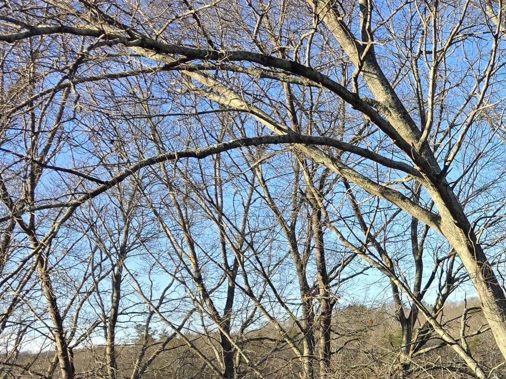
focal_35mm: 65
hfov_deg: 24.6
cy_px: 445
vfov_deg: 21.1
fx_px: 950
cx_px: 715
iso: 80
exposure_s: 1/1737
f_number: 1.7
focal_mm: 6.3
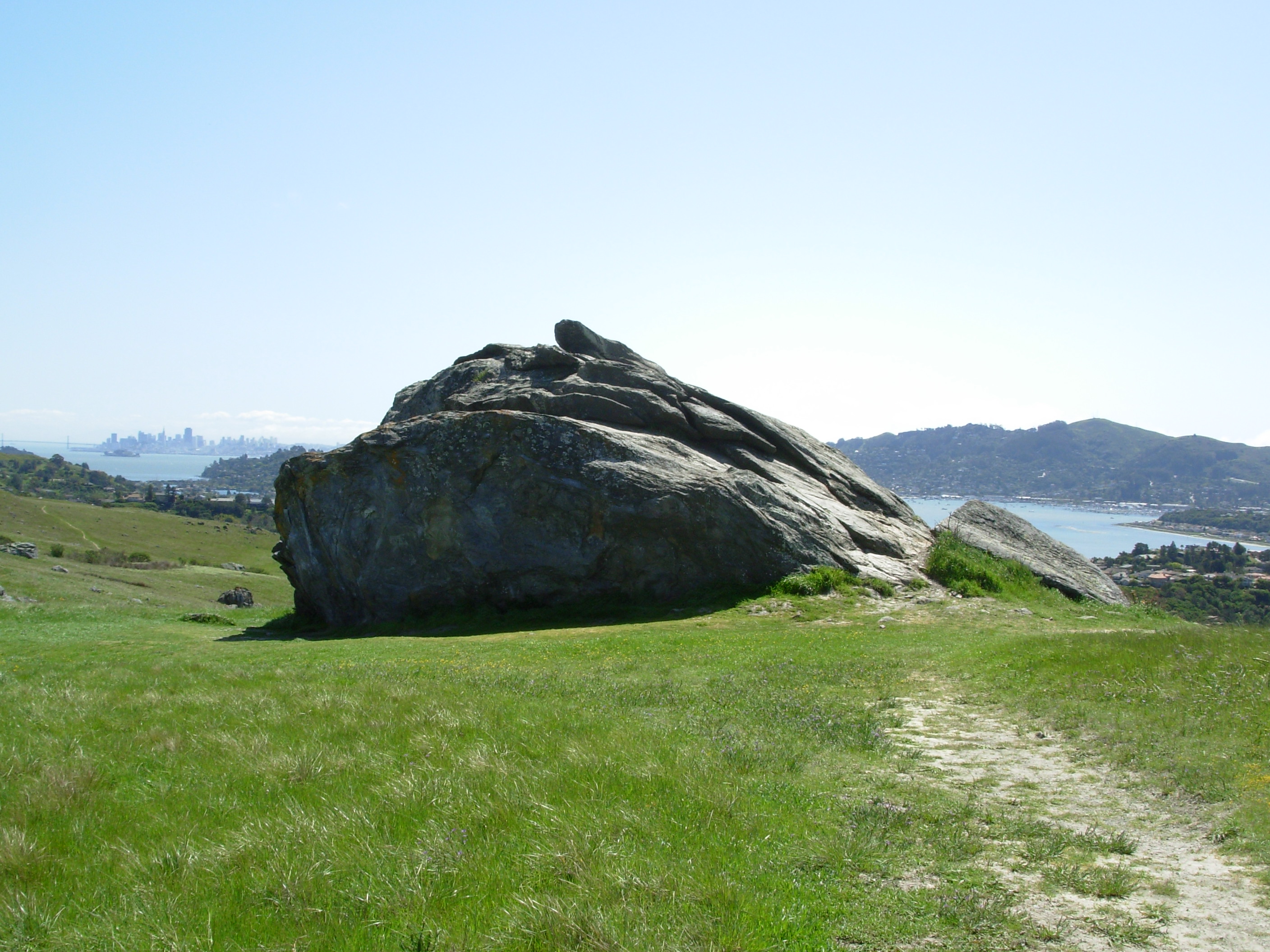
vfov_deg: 37.7
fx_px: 1394
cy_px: 476
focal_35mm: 38
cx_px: 635
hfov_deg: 49.0
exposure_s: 1/406
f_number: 4.9
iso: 50
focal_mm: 6.3
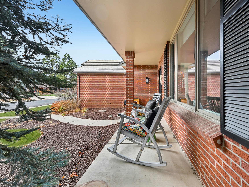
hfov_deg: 93.6
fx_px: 115
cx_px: 146
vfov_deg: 78.0
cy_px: 89
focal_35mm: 16
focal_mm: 14
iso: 64
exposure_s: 1/20
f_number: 8
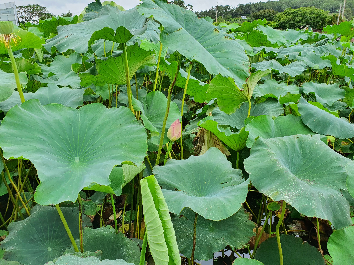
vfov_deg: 53.1
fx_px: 266
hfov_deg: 67.3
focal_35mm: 26
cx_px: 177
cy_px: 132
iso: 50
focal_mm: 4.32
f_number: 2.4
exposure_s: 1/271
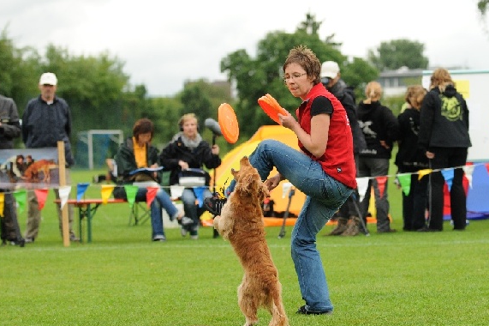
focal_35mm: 168
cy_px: 173
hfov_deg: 12.2
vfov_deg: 8.2
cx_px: 291
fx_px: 2281
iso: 500
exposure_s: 1/1600
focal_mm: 80
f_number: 2.8
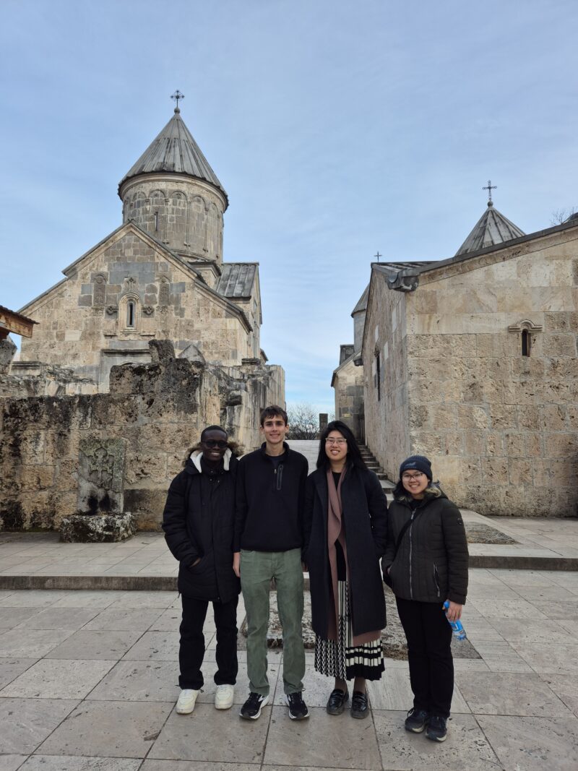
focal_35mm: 23
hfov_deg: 58.9
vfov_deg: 73.9
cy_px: 386
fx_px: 512
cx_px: 289
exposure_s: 1/574
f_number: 1.8
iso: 25
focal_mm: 5.4
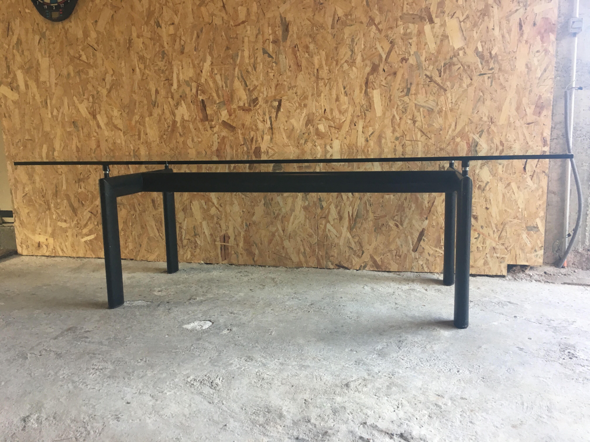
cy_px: 221
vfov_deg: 48.2
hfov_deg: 61.7
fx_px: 494
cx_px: 295
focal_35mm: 29
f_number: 2.2
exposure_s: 1/33
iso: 100
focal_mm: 4.15
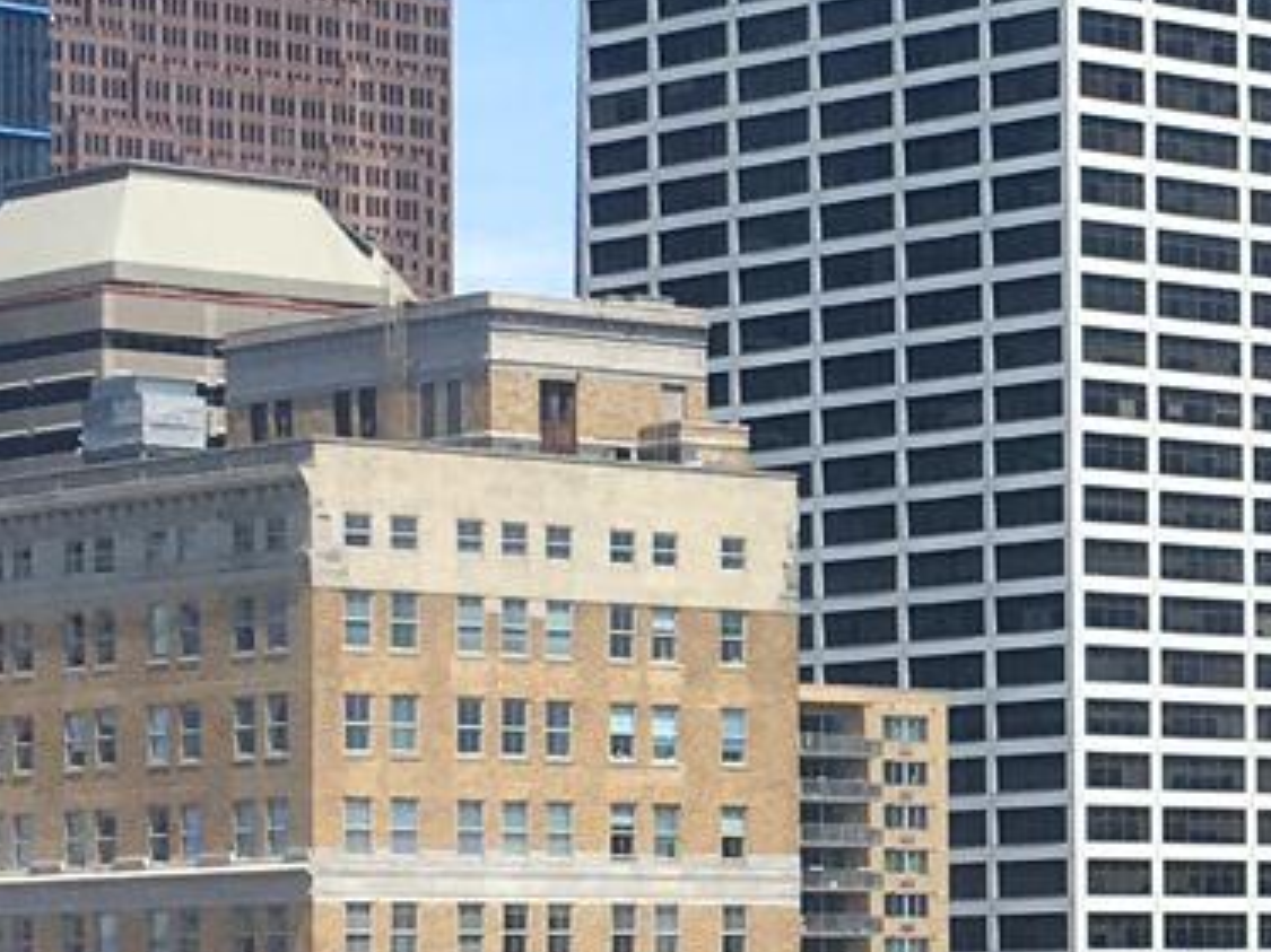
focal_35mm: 156
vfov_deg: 9.5
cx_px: 1461
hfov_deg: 12.4
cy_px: 749
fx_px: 5726
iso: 25
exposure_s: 1/561
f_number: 2.2
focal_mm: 4.15
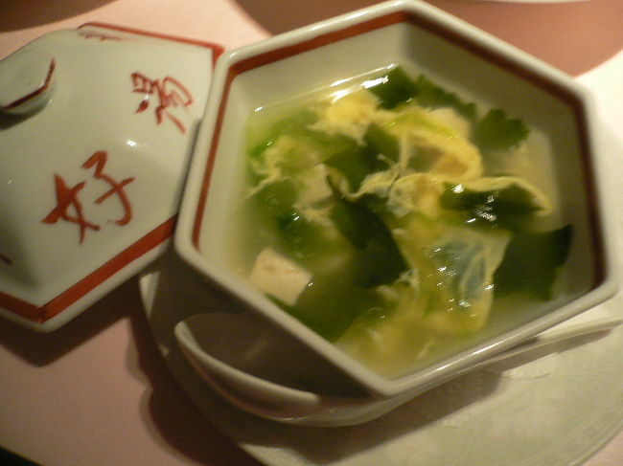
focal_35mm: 35
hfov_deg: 52.6
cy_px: 233
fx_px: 630
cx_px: 312
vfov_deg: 40.7
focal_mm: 5.8
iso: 200
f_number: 2.8
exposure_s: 1/8
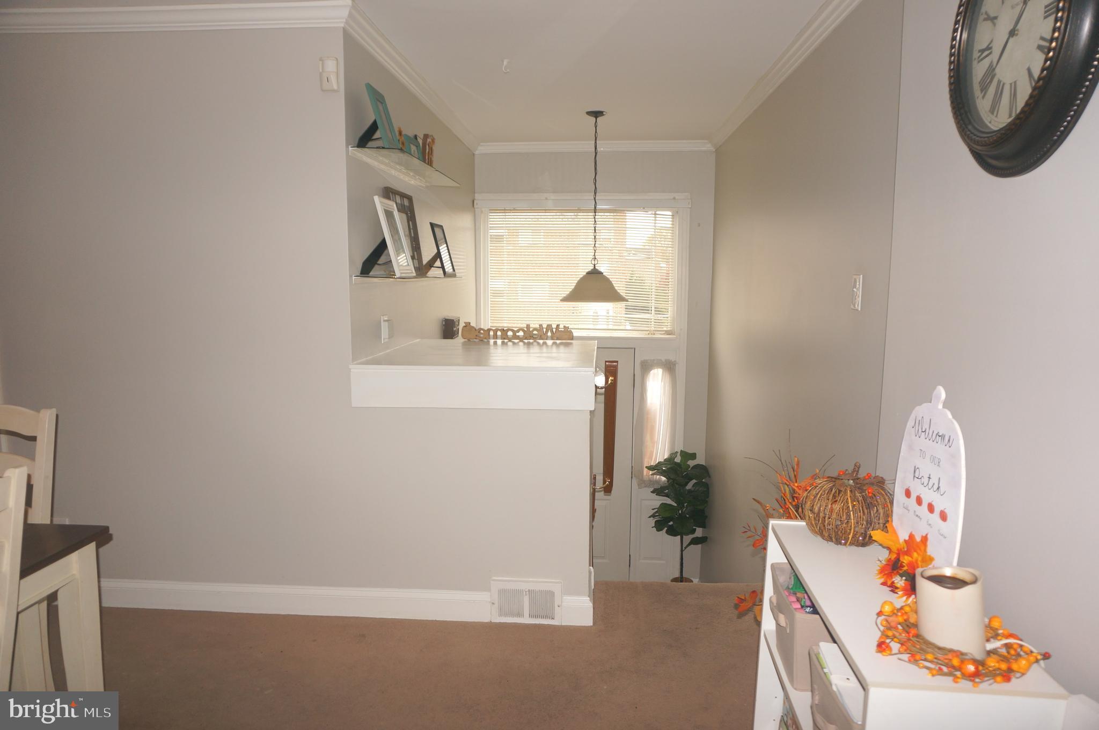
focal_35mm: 24
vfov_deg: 53.0
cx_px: 550
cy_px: 365
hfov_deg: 73.8
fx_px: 732
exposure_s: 1/160
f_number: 4
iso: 320
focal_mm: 16
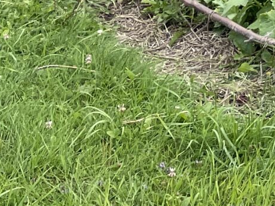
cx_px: 607
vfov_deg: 9.3
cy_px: -286
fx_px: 1136
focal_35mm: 143
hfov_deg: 11.8
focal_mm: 4.2
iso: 32
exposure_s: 1/1511
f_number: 1.6
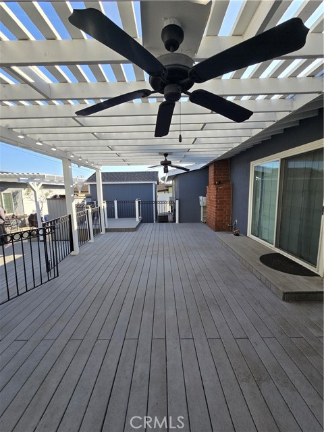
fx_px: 162
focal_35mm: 13
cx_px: 162
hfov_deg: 89.9
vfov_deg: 106.2
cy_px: 216
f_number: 2.2
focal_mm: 2.2
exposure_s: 1/1030
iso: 50
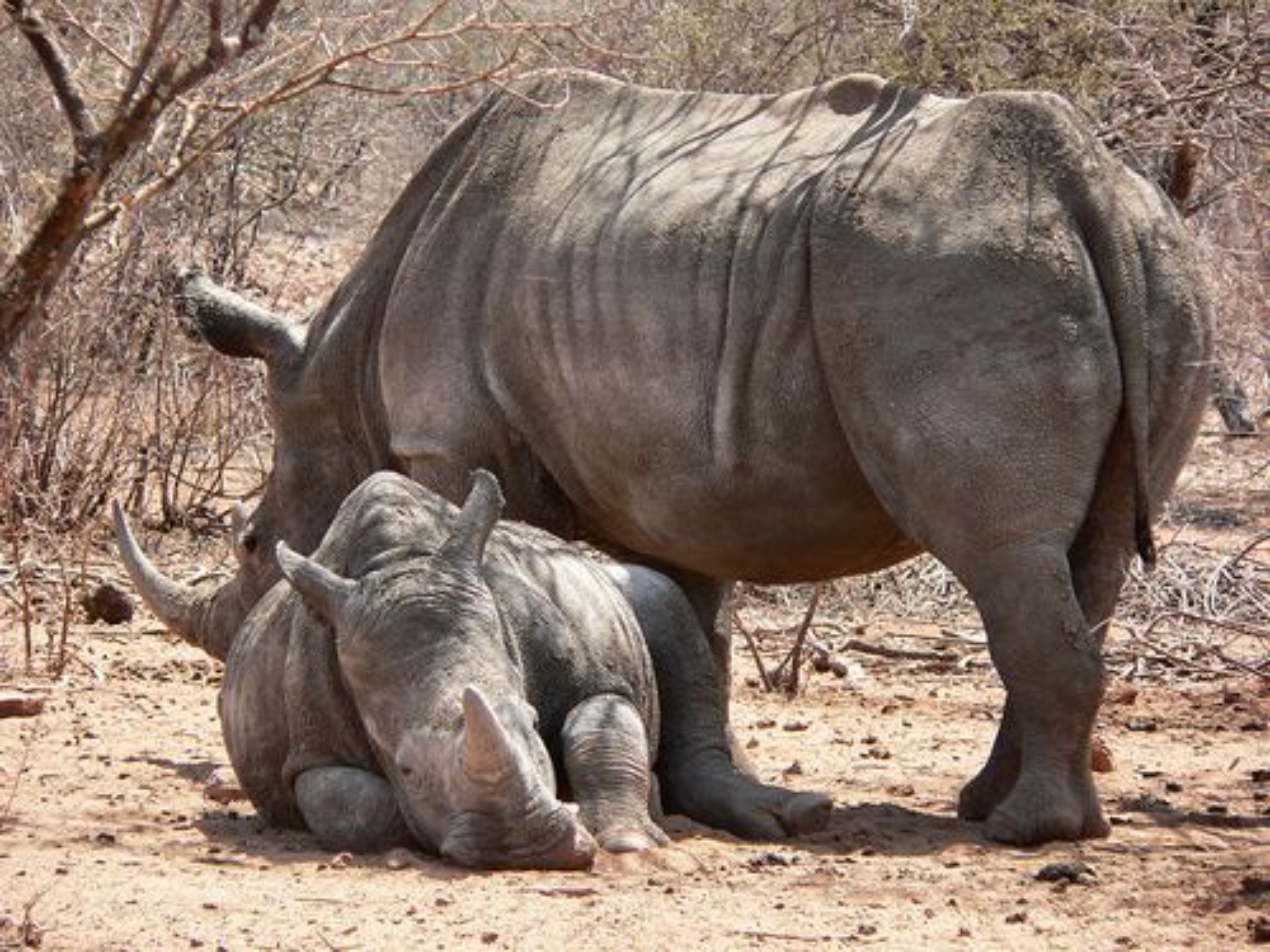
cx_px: 635
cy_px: 476
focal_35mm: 291
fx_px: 10676
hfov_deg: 6.8
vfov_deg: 5.1
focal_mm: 48.4
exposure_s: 1/320
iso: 80
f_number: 2.8
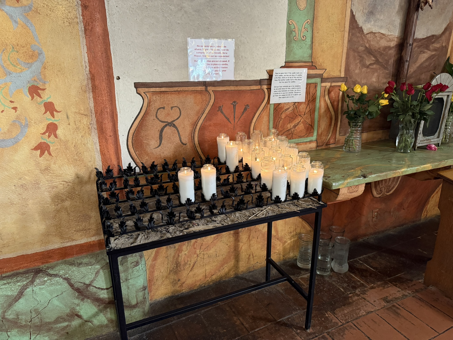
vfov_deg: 56.8
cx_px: 226
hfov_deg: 71.6
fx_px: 314
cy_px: 170
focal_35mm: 24
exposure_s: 1/60
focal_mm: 6.76
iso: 500
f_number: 1.78
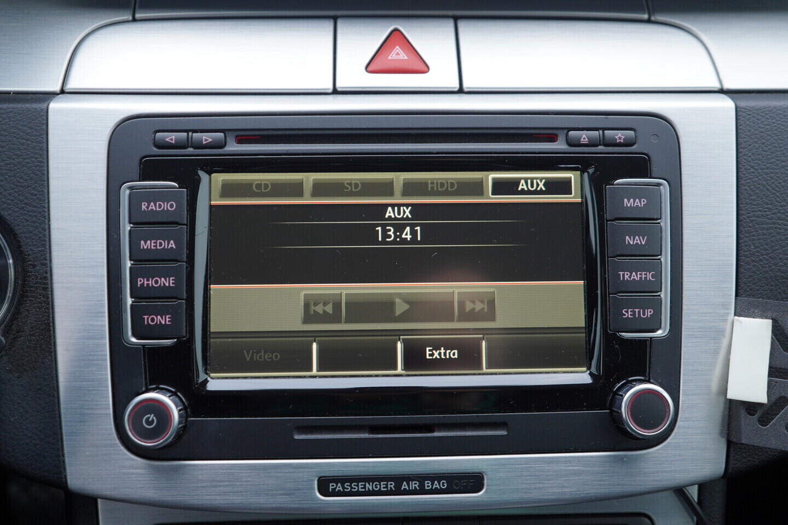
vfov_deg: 36.9
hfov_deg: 53.1
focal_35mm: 36
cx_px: 394
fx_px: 788
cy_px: 262
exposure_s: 1/40
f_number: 2.8
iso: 125
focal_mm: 24
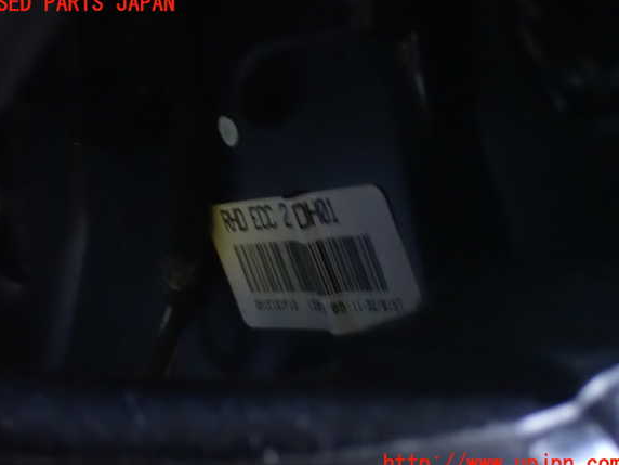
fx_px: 1162
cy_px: 234
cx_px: 303
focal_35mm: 65
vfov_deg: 22.6
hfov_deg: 29.8
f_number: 3.6
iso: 1600
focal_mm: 11.09
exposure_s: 1/8
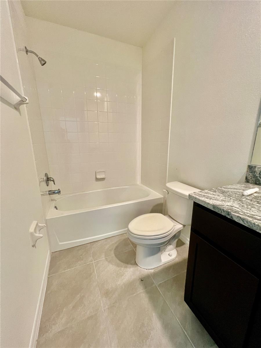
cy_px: 174
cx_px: 130
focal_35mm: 13
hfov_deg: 89.9
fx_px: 131
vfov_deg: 106.2
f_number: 1.8
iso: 200
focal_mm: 1.57
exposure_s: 1/60
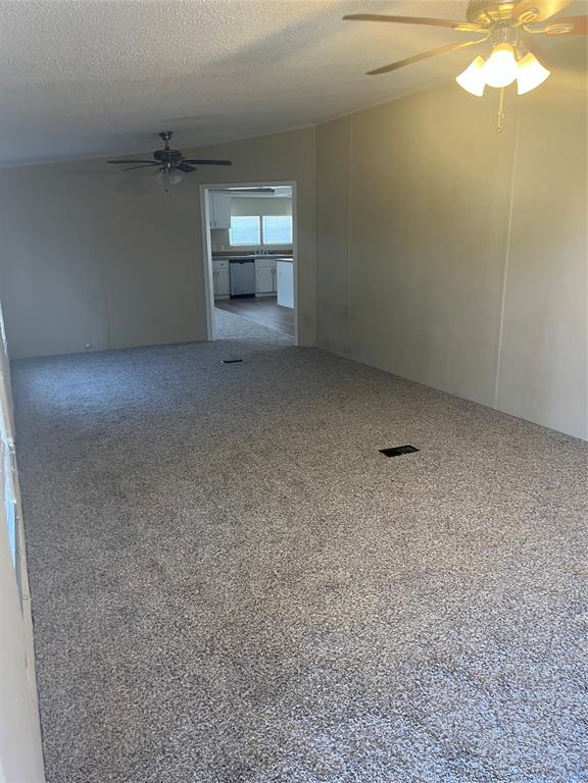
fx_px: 589
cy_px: 392
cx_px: 294
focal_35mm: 26
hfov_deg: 53.1
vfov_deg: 67.3
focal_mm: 5.7
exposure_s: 1/60
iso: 80
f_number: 1.5
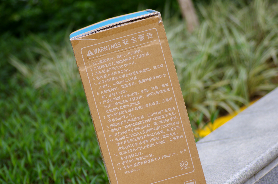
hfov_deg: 15.2
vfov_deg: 10.1
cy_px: 92
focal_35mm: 135
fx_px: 1040
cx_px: 139
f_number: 3.5
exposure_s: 1/320
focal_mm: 90
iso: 100
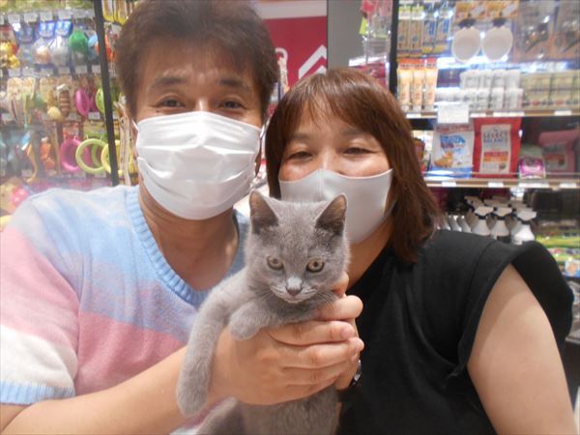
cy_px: 218
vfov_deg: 53.1
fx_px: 436
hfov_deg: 67.3
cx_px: 290
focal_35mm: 26
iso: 320
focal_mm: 4.6
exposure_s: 1/30
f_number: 3.2
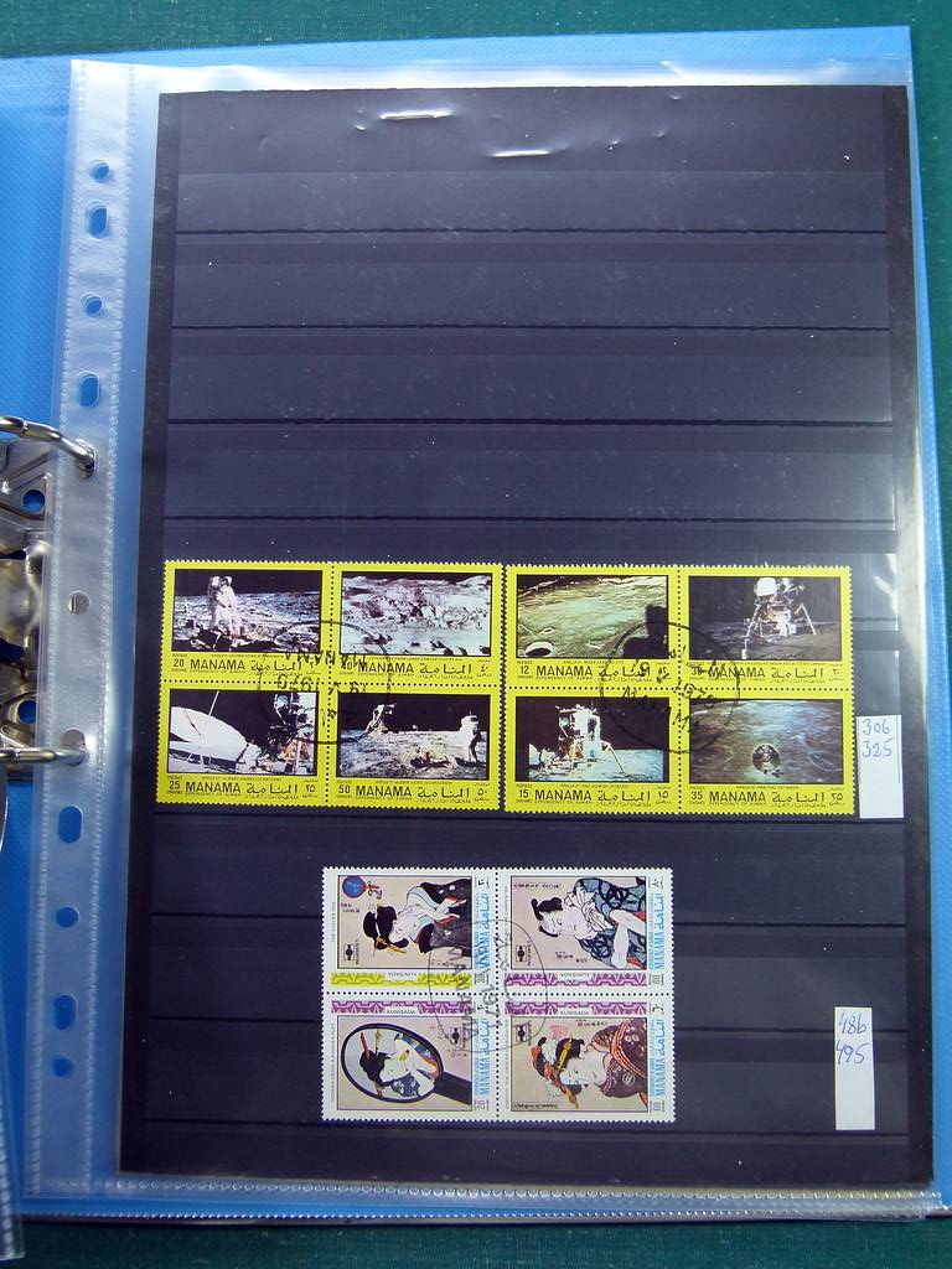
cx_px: 476
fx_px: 1283
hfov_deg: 40.7
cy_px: 634
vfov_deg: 52.6
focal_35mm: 35
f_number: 3.1
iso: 100
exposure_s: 1/80
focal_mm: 6.3
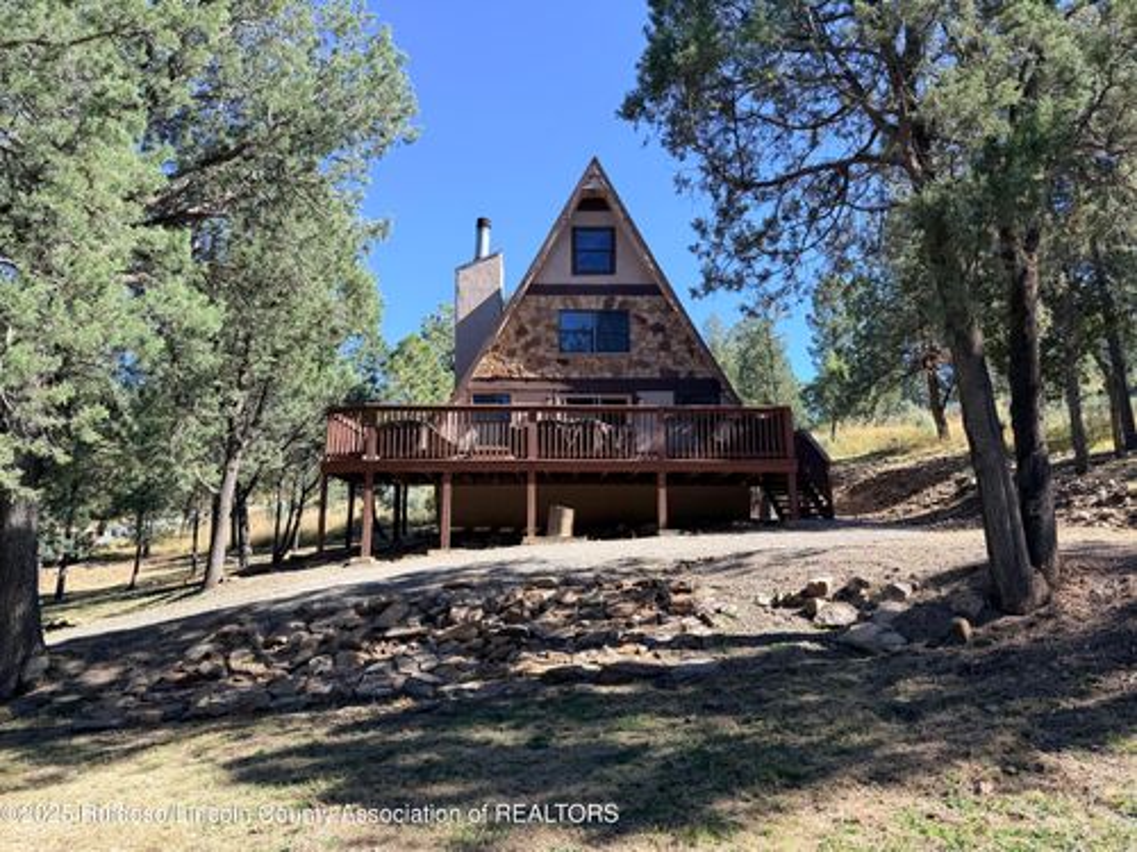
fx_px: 788
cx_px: 568
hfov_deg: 71.6
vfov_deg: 56.8
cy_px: 426
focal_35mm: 24
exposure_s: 1/1493
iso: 80
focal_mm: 6.76
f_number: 1.78
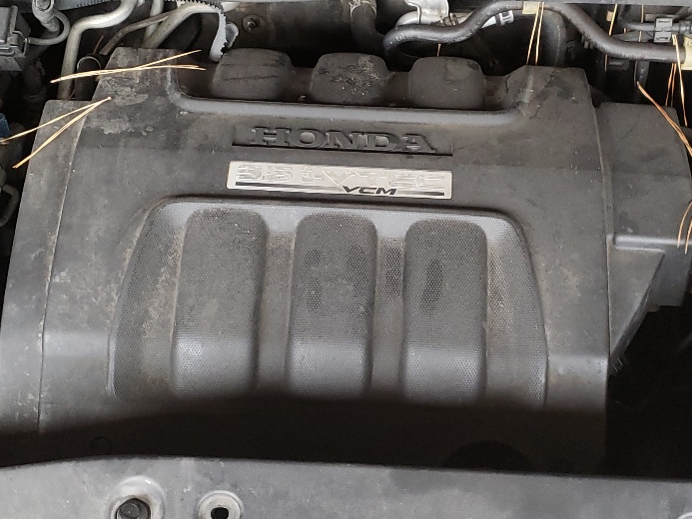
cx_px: 428
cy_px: 283
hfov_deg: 32.0
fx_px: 1200
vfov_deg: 24.4
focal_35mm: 60
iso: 163
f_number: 1.5
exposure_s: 1/60.2
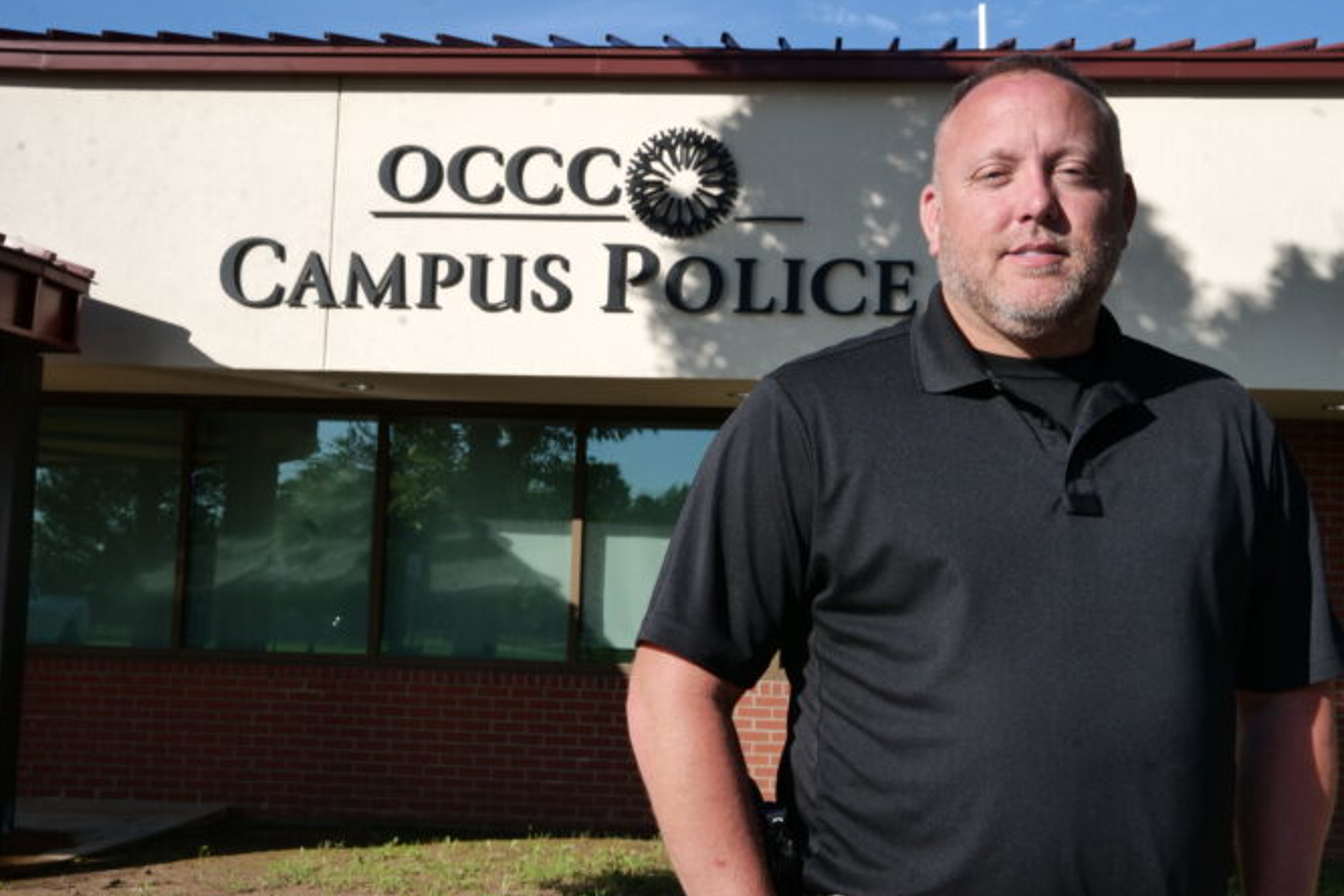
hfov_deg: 43.6
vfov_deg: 29.9
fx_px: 1680
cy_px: 458
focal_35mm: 45
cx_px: 720
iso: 320
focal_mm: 39
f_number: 22
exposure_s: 1/100
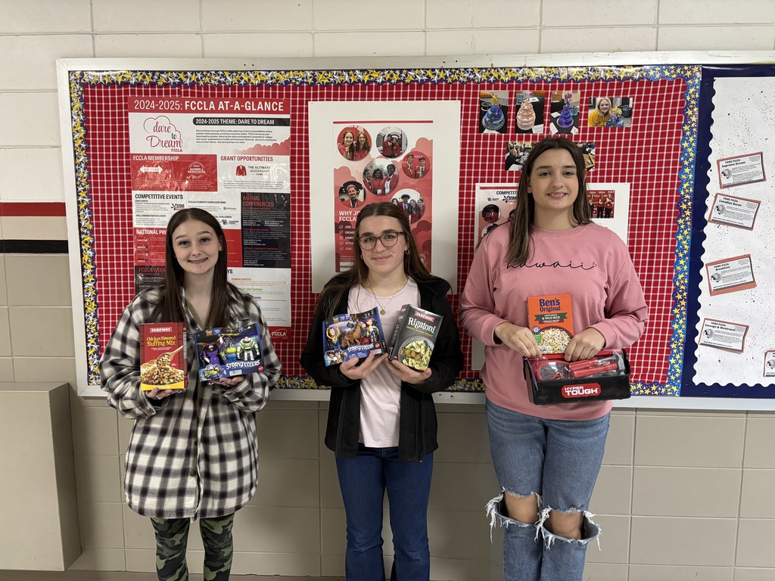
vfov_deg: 53.1
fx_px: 582
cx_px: 388
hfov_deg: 67.3
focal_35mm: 26
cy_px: 290
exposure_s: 1/60
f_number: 1.6
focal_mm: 5.96
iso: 250
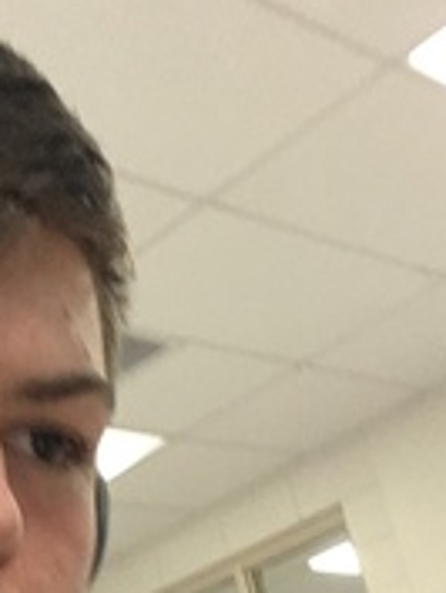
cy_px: 610
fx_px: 1441
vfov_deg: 22.3
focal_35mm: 84
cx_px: -10
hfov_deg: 17.2
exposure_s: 1/30
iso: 250
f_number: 2.4
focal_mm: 2.15
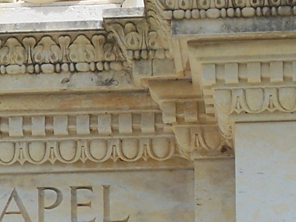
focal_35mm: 385
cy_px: 165
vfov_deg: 3.9
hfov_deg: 5.1
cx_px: -273
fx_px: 3293
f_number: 4.5
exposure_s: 1/640
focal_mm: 14.7
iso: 64
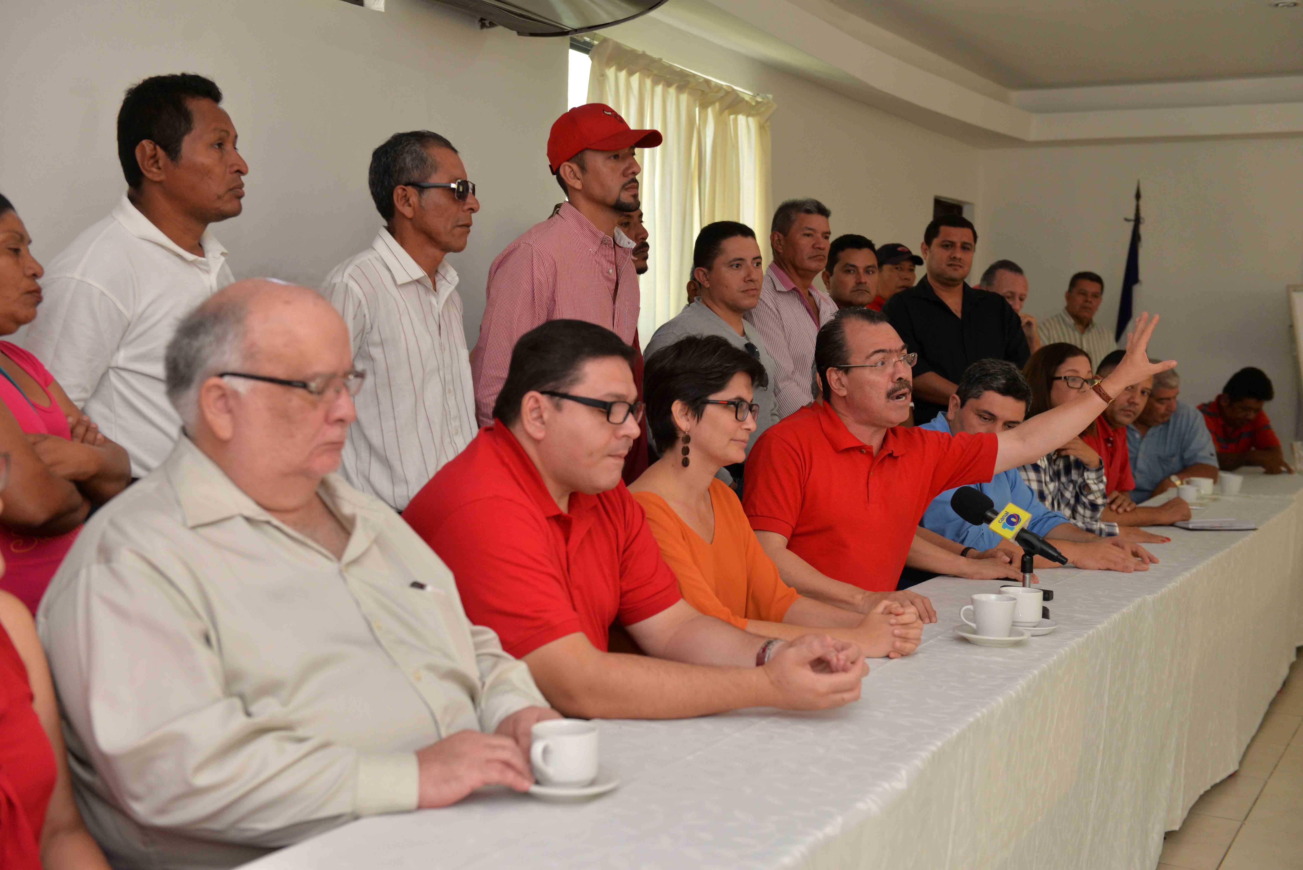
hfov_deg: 43.6
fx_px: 1629
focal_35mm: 45
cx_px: 652
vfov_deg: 29.9
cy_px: 435
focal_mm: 45
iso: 800
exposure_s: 1/320
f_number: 4
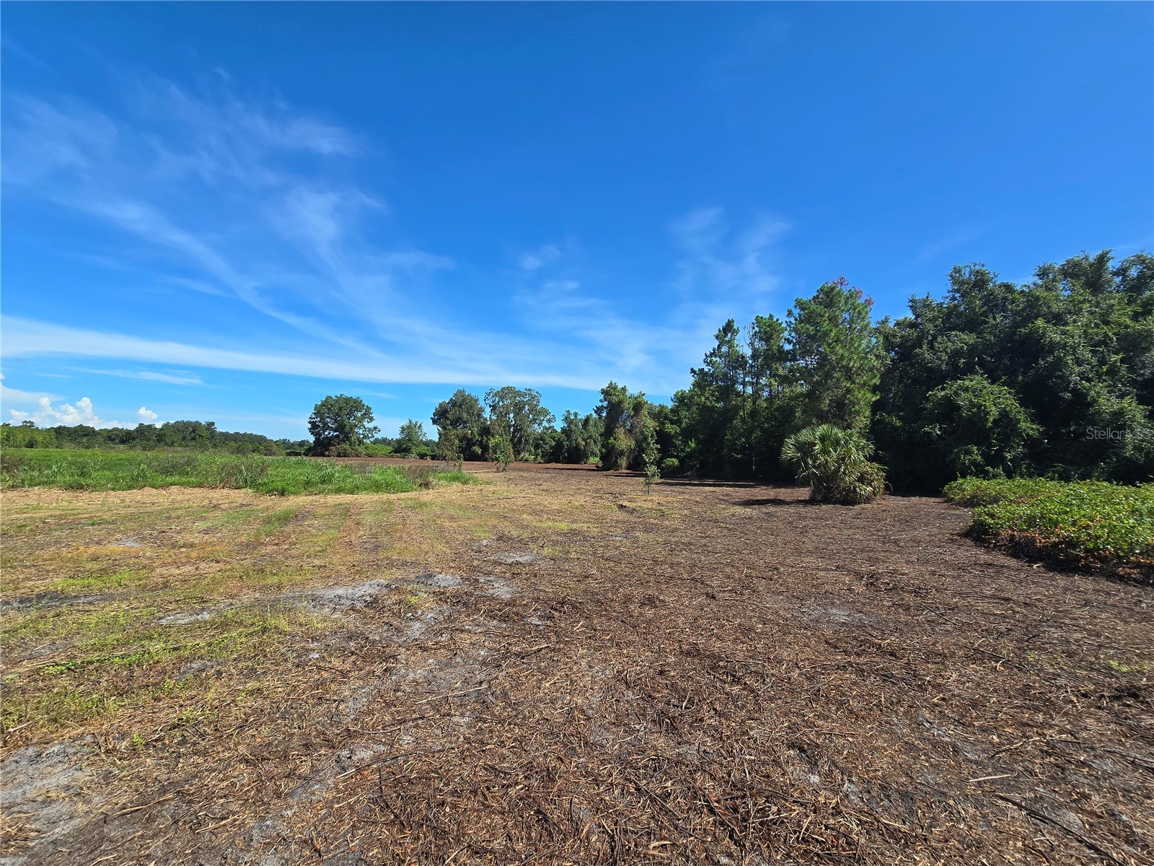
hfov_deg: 106.2
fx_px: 433
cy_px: 433
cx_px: 577
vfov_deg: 89.9
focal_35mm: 13
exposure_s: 1/2066
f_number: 2.2
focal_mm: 2.2
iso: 50
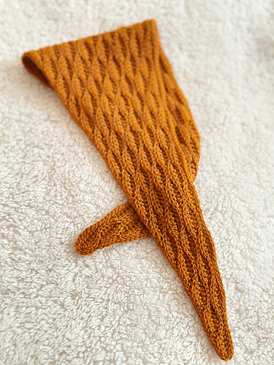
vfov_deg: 39.7
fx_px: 507
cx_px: 137
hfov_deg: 30.3
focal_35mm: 48
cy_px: 182
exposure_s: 1/40
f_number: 1.78
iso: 640
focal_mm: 6.86
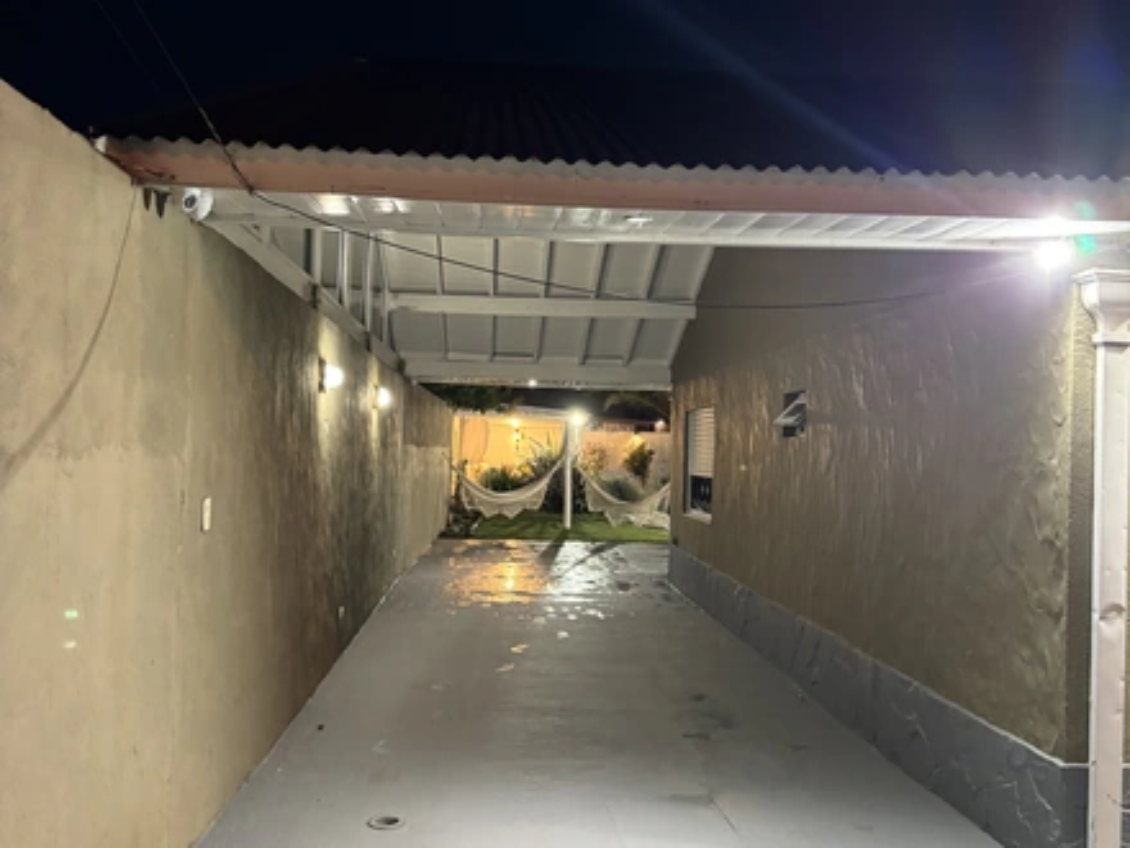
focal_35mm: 24
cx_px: 565
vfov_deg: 56.8
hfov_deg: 71.6
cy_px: 424
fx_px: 783
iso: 640
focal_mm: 6.76
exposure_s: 1/33
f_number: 1.78
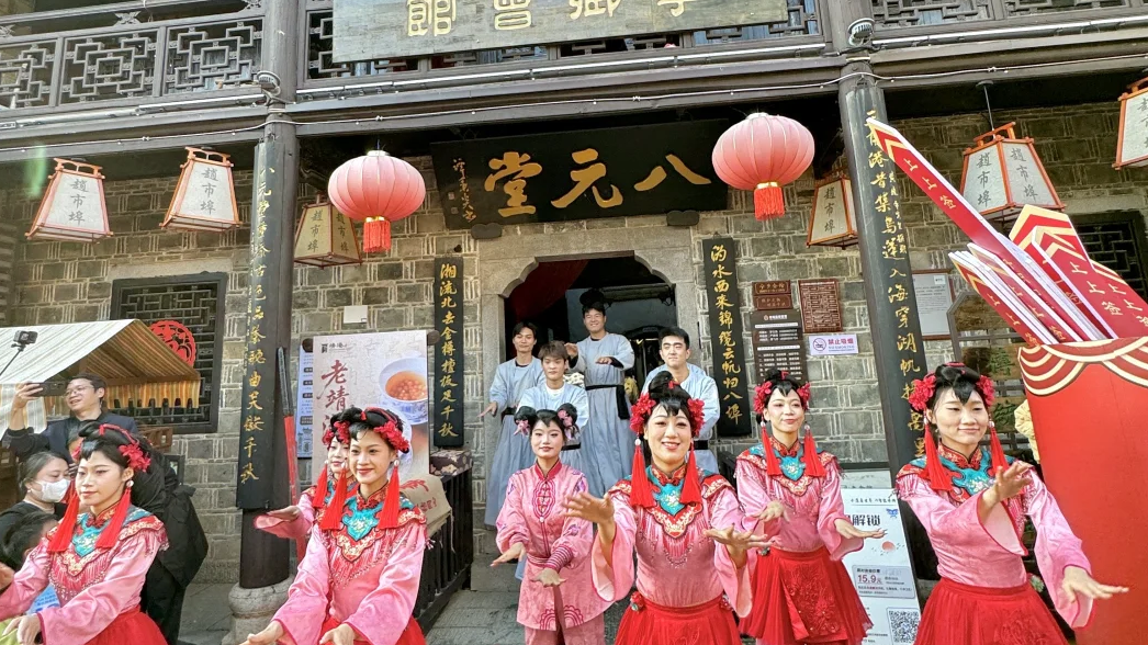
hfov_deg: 83.8
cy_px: 245
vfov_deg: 53.0
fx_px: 639
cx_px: 560
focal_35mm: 21
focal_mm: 2.22
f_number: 2.2
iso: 64
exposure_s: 1/99
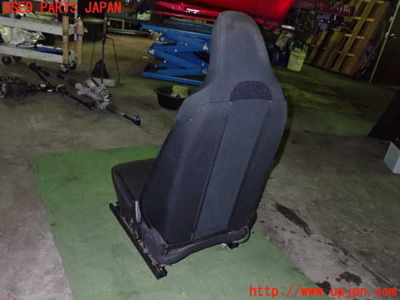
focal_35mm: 30
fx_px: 347
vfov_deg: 46.8
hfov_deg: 60.0
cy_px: 150
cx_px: 200
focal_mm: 5.4
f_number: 6.3
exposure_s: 1/30
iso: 1250
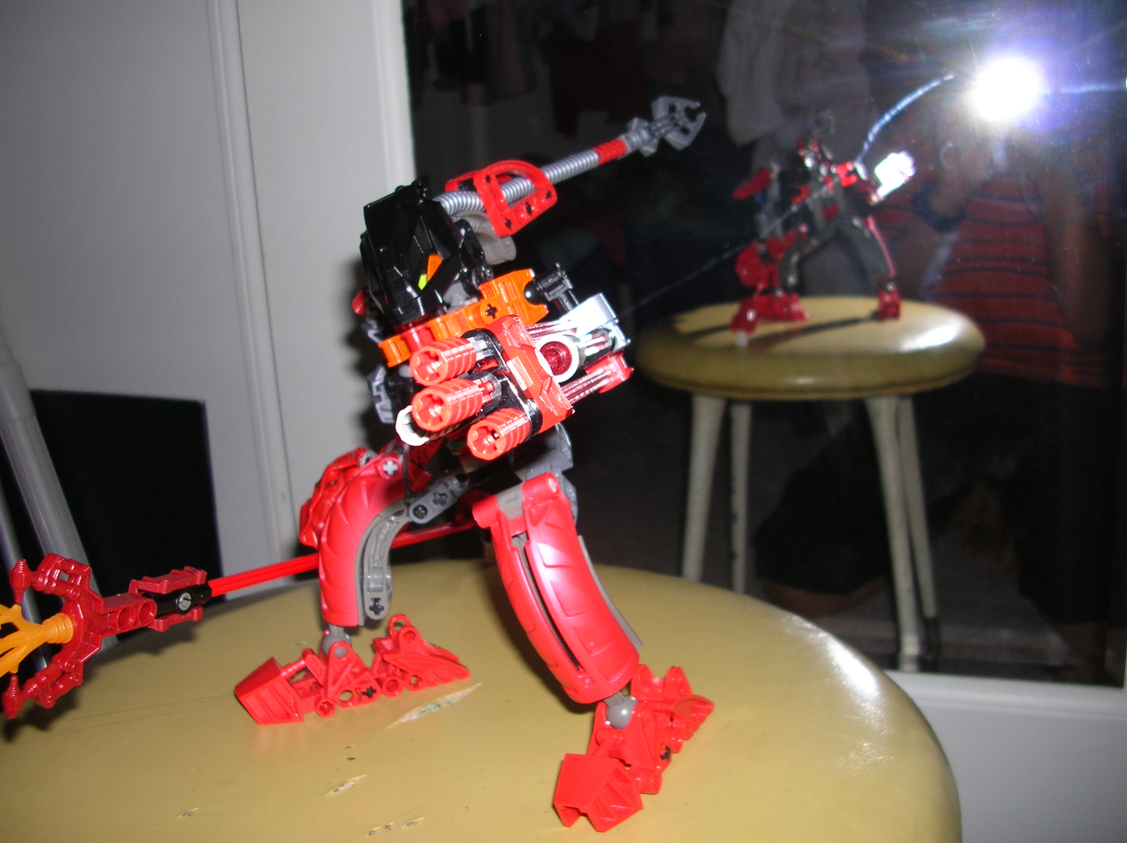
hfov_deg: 52.7
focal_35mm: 35
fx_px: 1139
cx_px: 564
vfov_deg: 40.6
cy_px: 422
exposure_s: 1/60.1
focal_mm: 5.8
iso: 50
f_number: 2.8
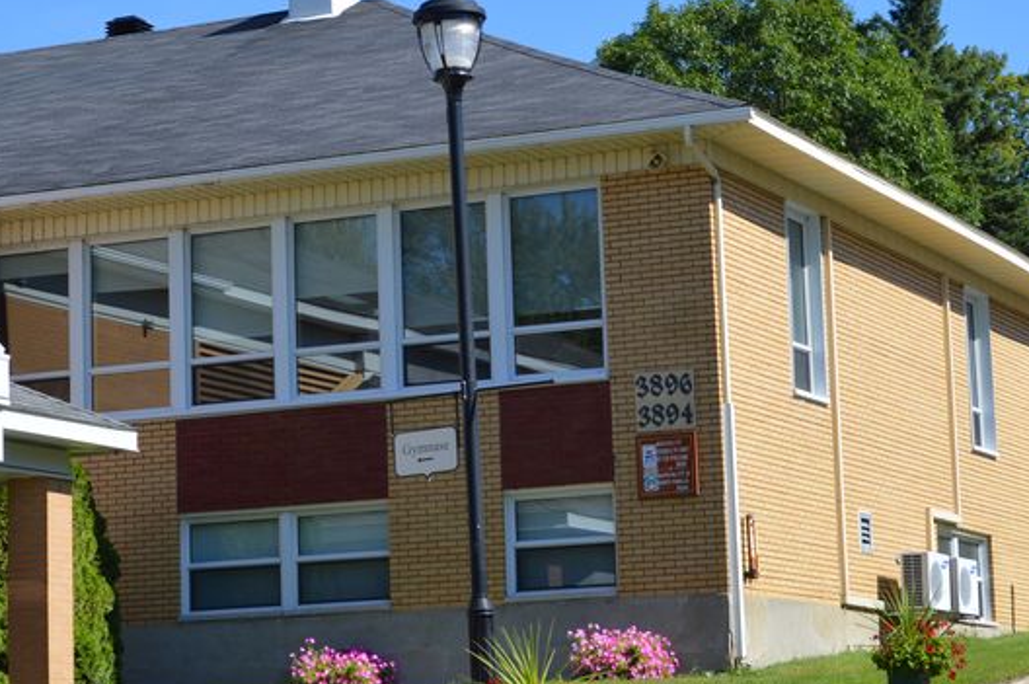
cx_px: 487
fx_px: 3113
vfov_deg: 12.5
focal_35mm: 109
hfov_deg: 18.8
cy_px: 250
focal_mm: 48
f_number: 7.1
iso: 100
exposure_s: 1/250
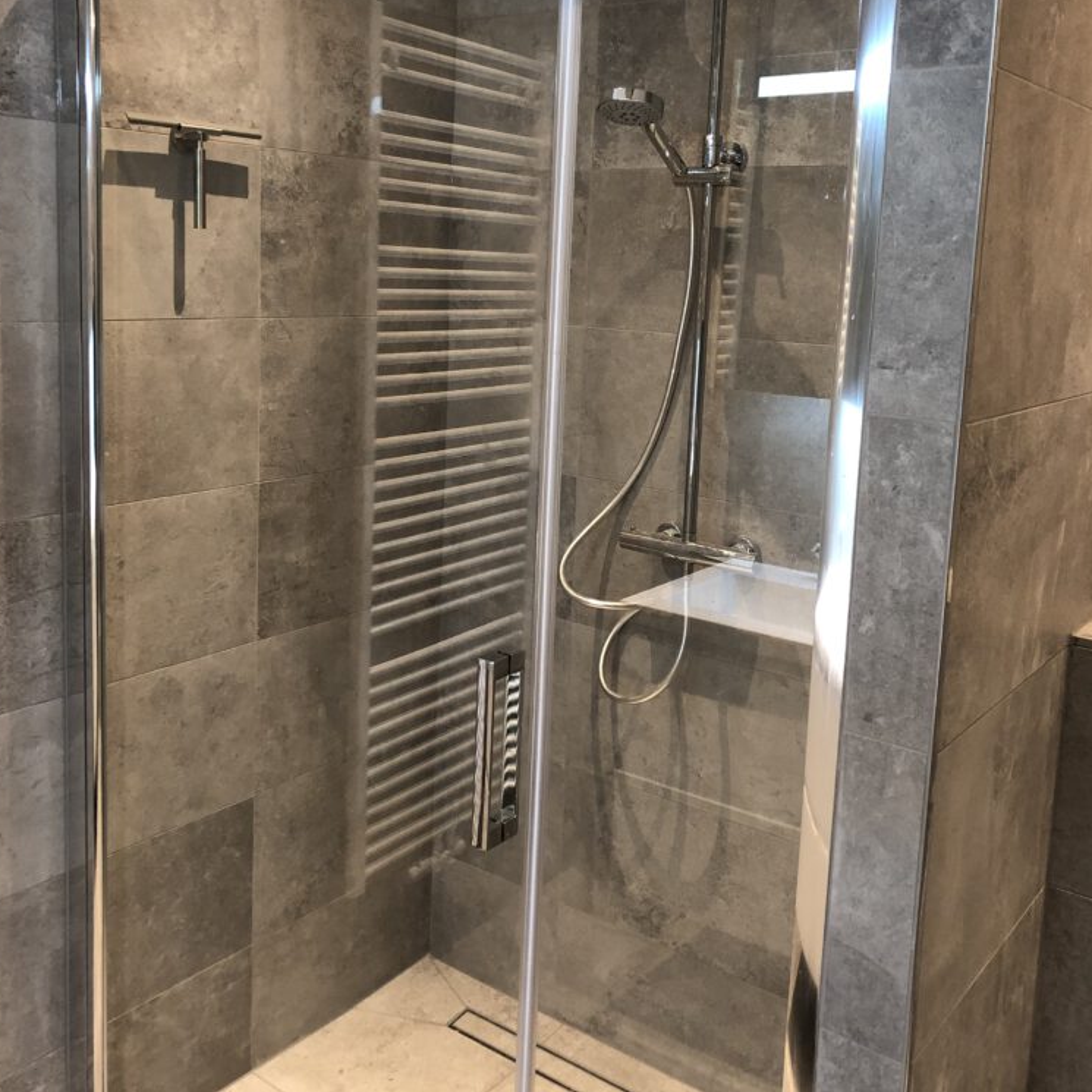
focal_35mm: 34
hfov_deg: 48.4
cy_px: 437
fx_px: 1213
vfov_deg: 48.2
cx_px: 541
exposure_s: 1/17
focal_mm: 4
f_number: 1.8
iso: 100
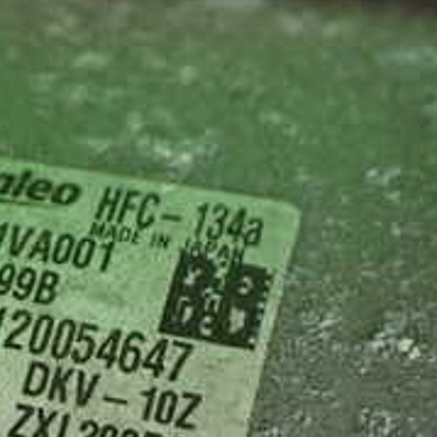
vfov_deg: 19.2
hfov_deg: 19.0
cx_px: 0
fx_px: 1271
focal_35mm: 89
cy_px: 381
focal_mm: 5.4
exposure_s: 1/80
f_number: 2.3
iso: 800
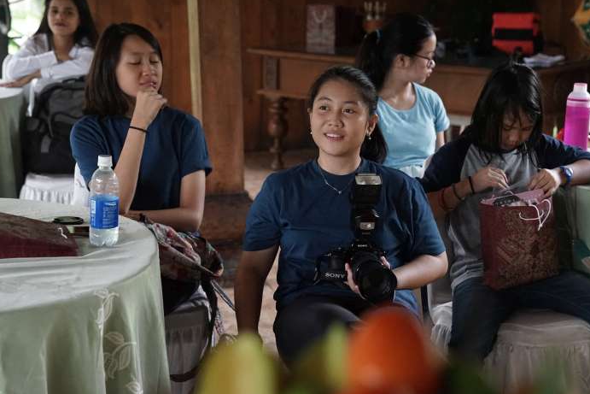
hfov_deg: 25.0
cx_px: 314
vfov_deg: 16.9
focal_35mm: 81
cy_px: 178
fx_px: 1328
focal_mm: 70
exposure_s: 1/125
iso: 5000
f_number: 4
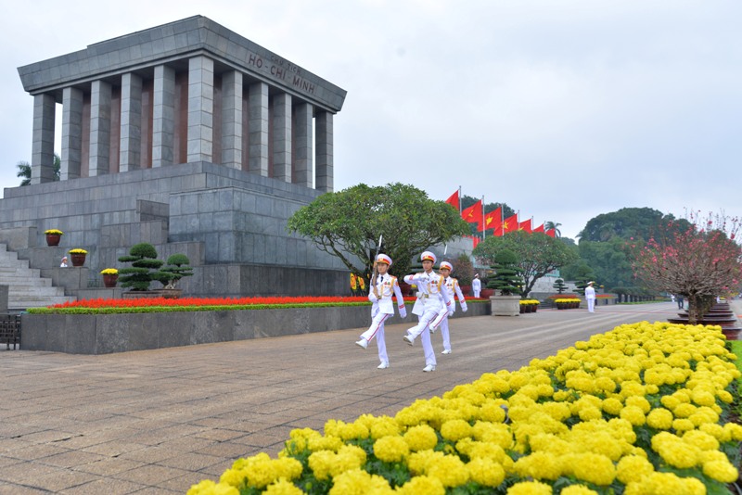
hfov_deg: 60.3
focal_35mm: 31
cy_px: 248
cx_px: 371
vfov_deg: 42.4
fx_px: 639
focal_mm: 31
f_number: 6.3
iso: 320
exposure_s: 1/125
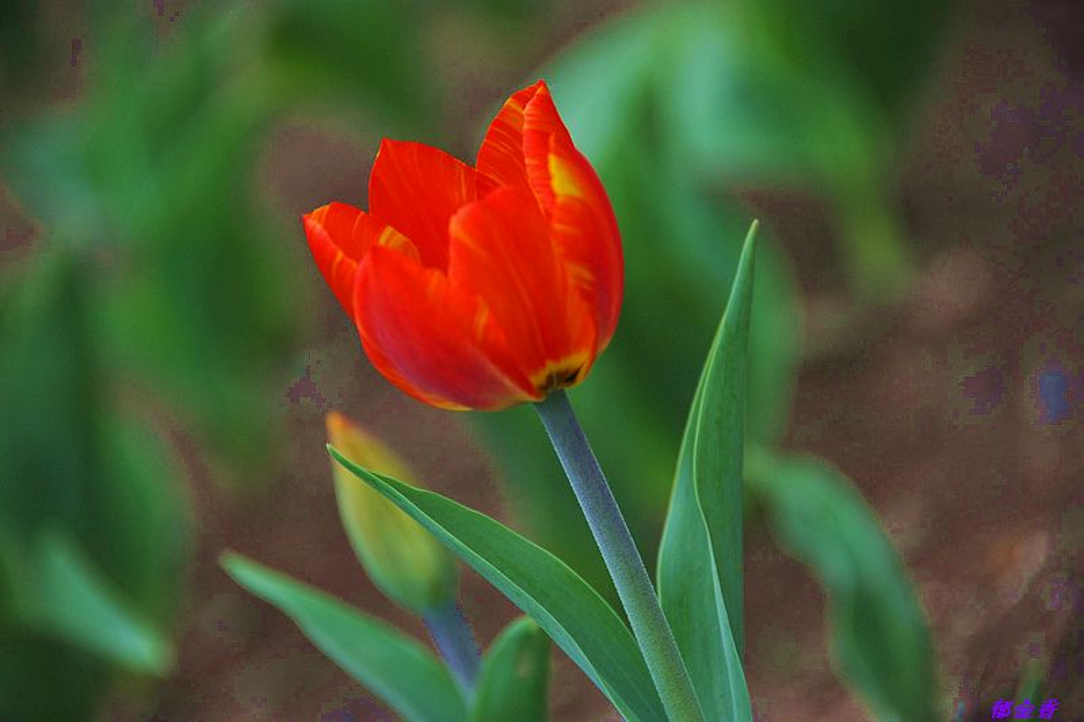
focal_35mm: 300
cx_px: 542
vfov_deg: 4.6
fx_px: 9031
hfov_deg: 6.9
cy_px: 361
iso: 800
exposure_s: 1/250
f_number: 5.6
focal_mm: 300
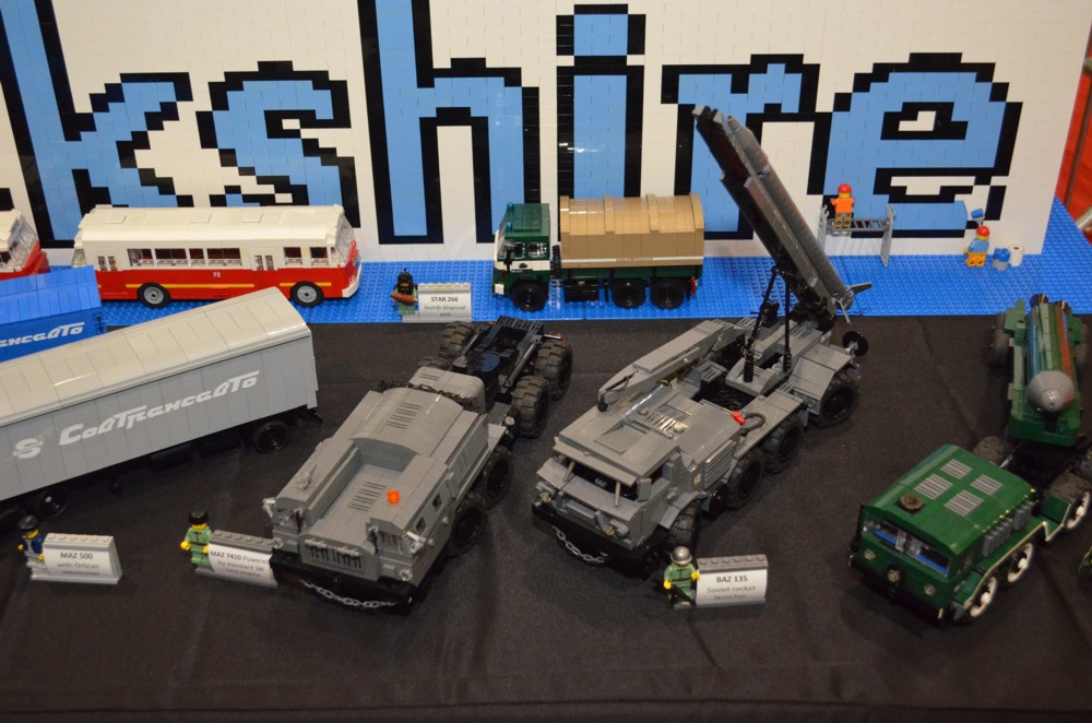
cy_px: 362
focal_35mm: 45
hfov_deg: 43.7
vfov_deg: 29.7
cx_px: 546
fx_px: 1362
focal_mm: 30
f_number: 4.5
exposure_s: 1/60
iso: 3200
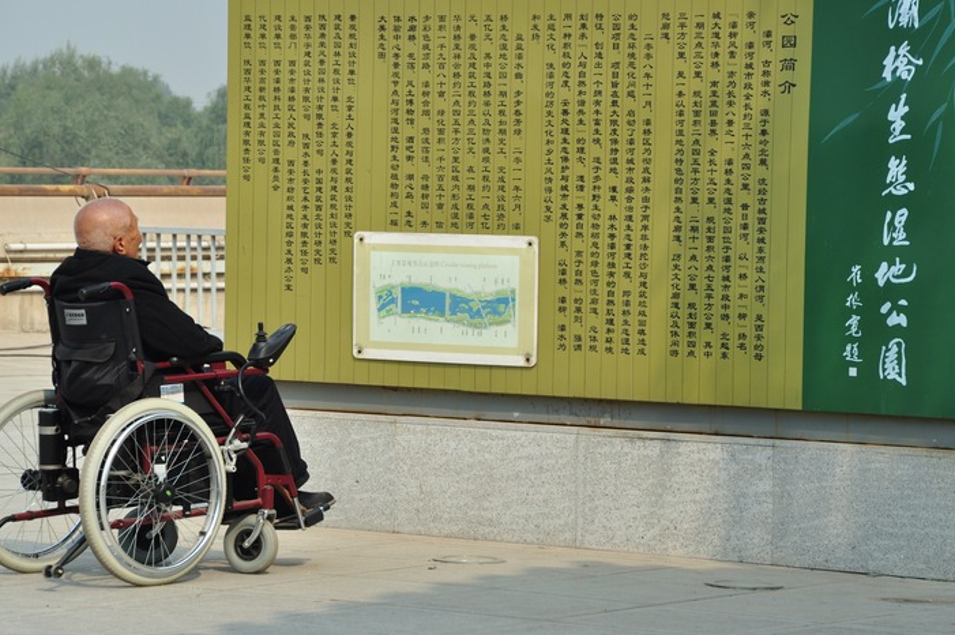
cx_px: 492
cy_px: 298
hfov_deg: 13.3
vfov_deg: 8.9
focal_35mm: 155
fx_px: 4096
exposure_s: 1/320
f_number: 9
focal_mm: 95
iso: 200
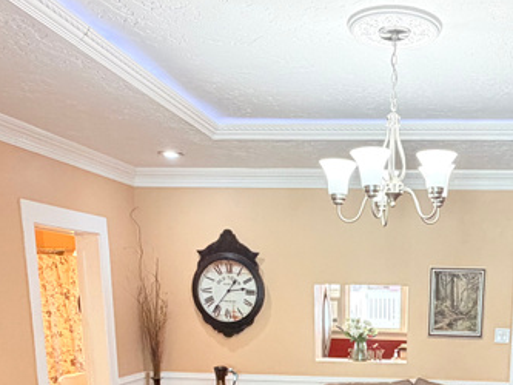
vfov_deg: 30.0
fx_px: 637
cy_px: 428
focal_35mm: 43
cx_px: 402
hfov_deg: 42.1
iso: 320
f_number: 2.2
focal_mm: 2.22
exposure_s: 1/120
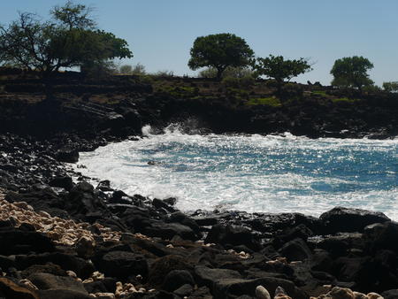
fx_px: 782
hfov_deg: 28.5
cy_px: 150
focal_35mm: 68
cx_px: 199
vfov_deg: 21.6
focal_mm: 34
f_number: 8
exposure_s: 1/1000
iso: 200
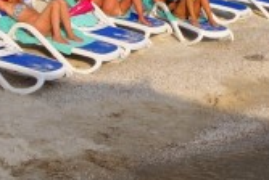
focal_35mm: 103
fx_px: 771
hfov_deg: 19.5
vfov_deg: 13.3
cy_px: 37
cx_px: 238
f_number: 11
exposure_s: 1/200
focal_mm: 10
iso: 100
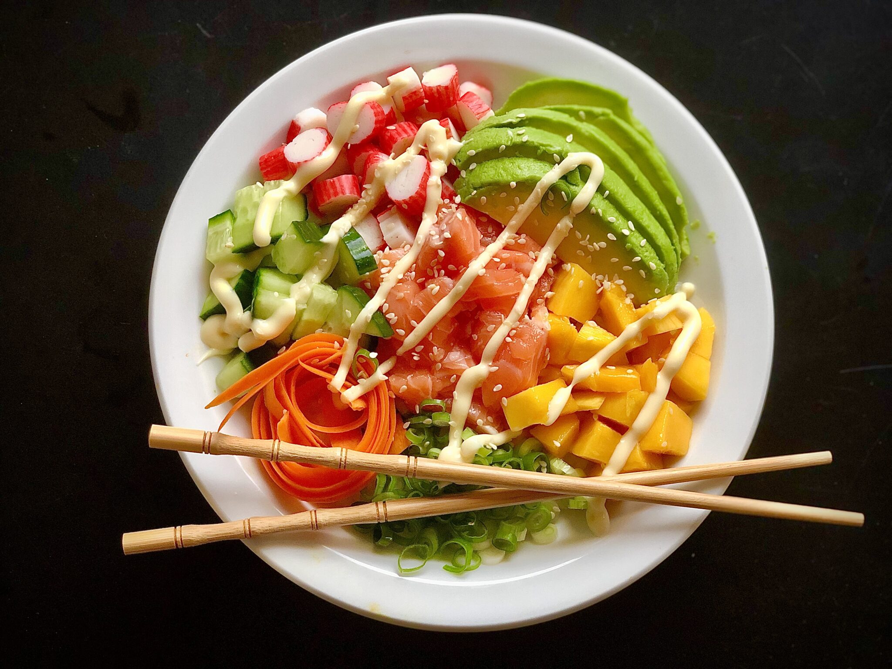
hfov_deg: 36.8
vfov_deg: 28.0
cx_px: 446
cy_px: 334
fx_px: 1340
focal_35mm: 52
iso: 100
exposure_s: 1/30
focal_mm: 6
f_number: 2.4
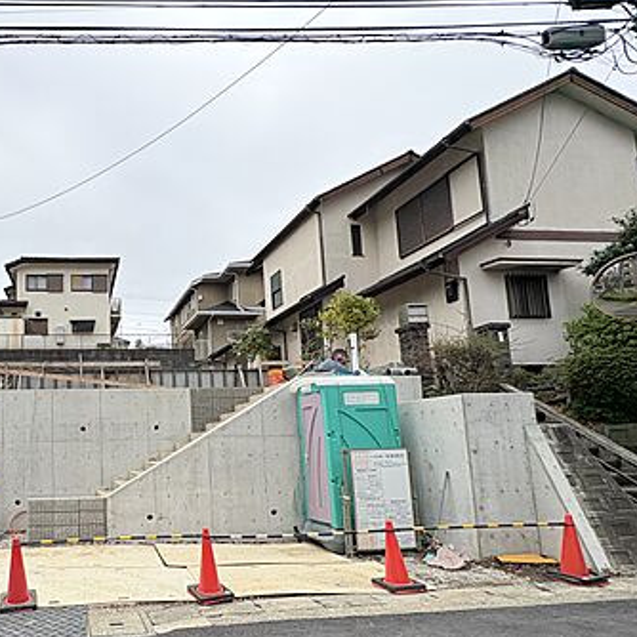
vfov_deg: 66.4
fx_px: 479
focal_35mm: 23
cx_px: 107
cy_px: 392
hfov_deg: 60.5
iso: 40
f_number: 2.2
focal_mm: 2.22
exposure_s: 1/1063
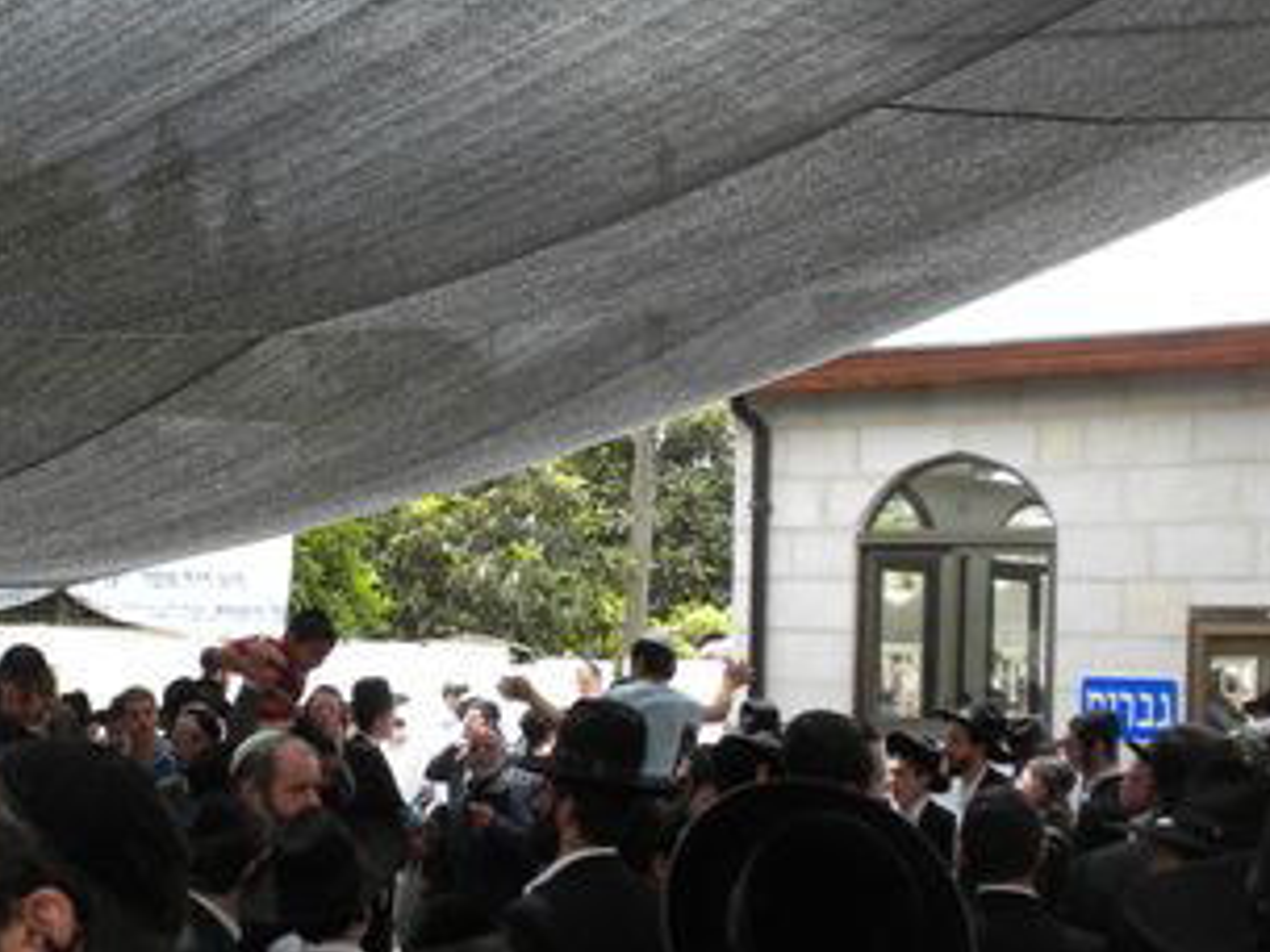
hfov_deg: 24.8
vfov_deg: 18.8
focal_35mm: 78
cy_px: 626
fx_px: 2862
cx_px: 355
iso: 64
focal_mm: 6.6
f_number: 3.5
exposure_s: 1/230
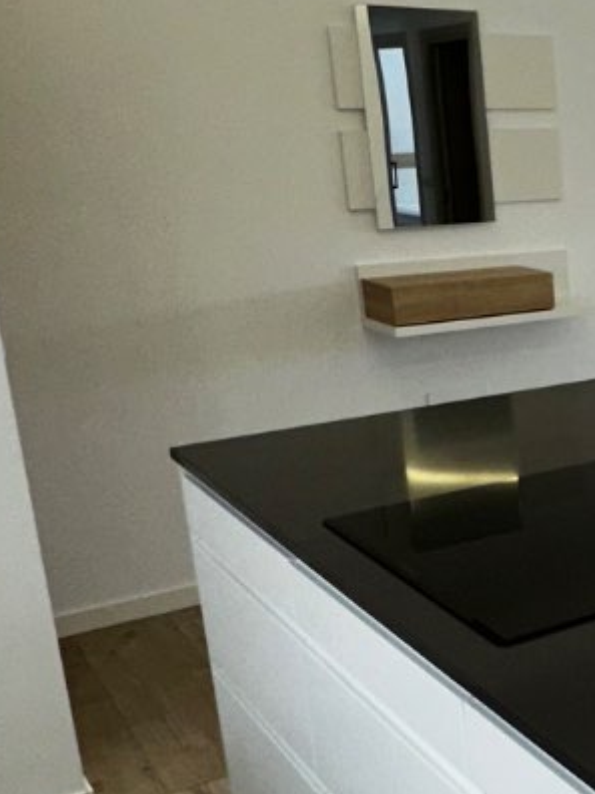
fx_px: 1215
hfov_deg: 22.3
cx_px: 909
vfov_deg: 36.2
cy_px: 421
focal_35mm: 53
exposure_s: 1/152
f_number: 2.2
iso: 32
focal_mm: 2.22
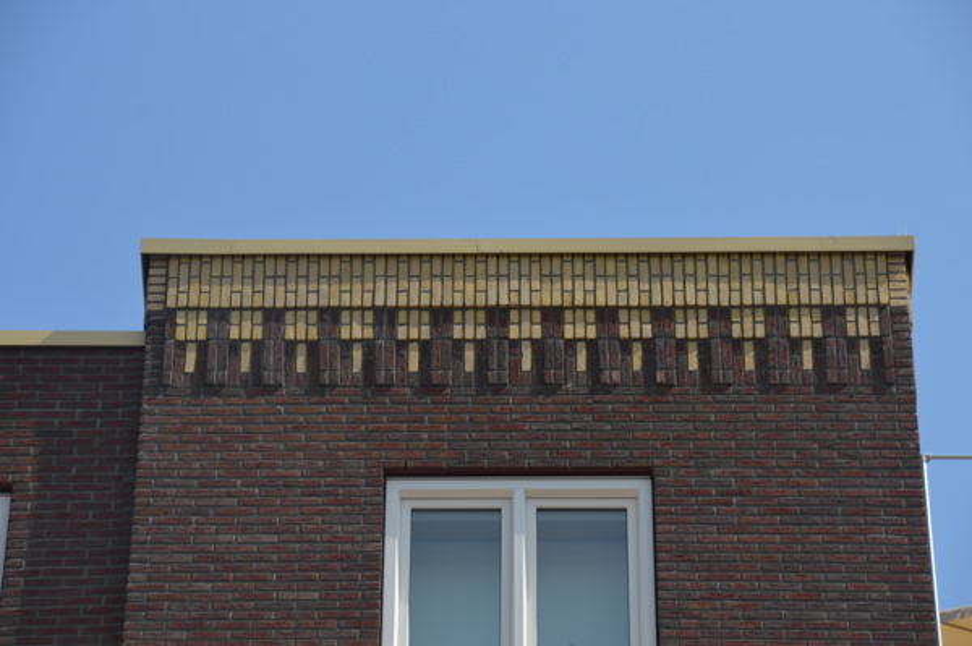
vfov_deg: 8.7
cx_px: 486
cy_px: 323
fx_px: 4249
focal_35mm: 158
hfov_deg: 13.1
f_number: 8
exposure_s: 1/250
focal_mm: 105
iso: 100
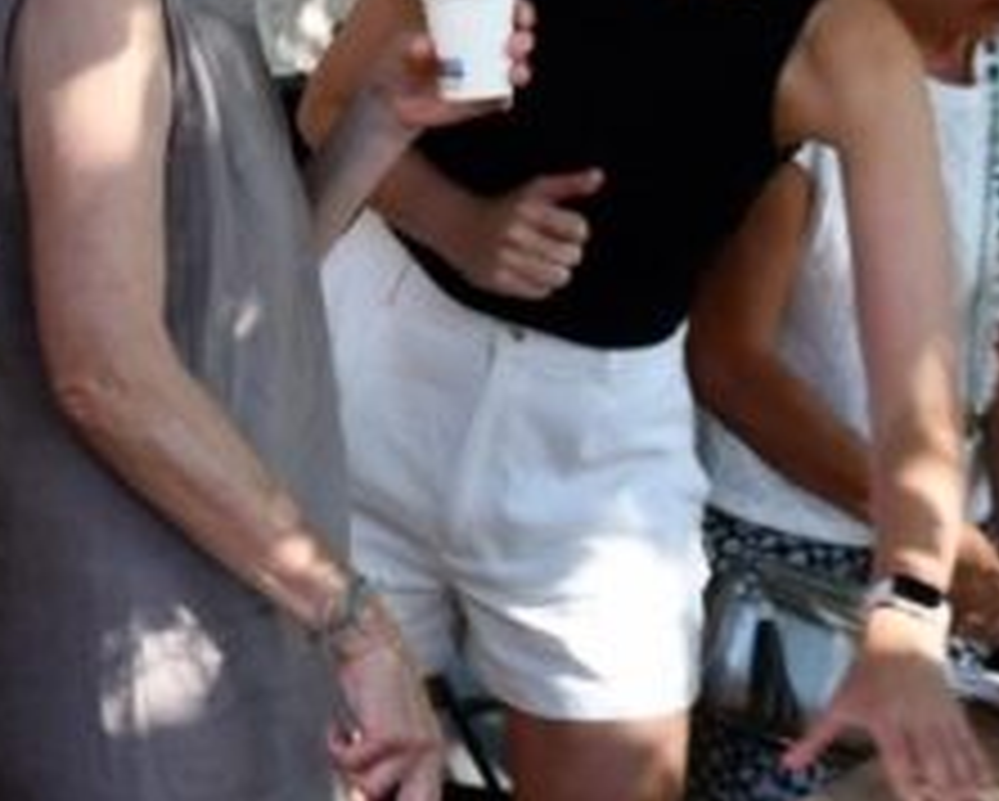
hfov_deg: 12.9
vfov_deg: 10.3
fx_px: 4409
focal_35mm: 149
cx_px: 158
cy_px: 47
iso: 400
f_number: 5.6
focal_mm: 24
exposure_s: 1/250
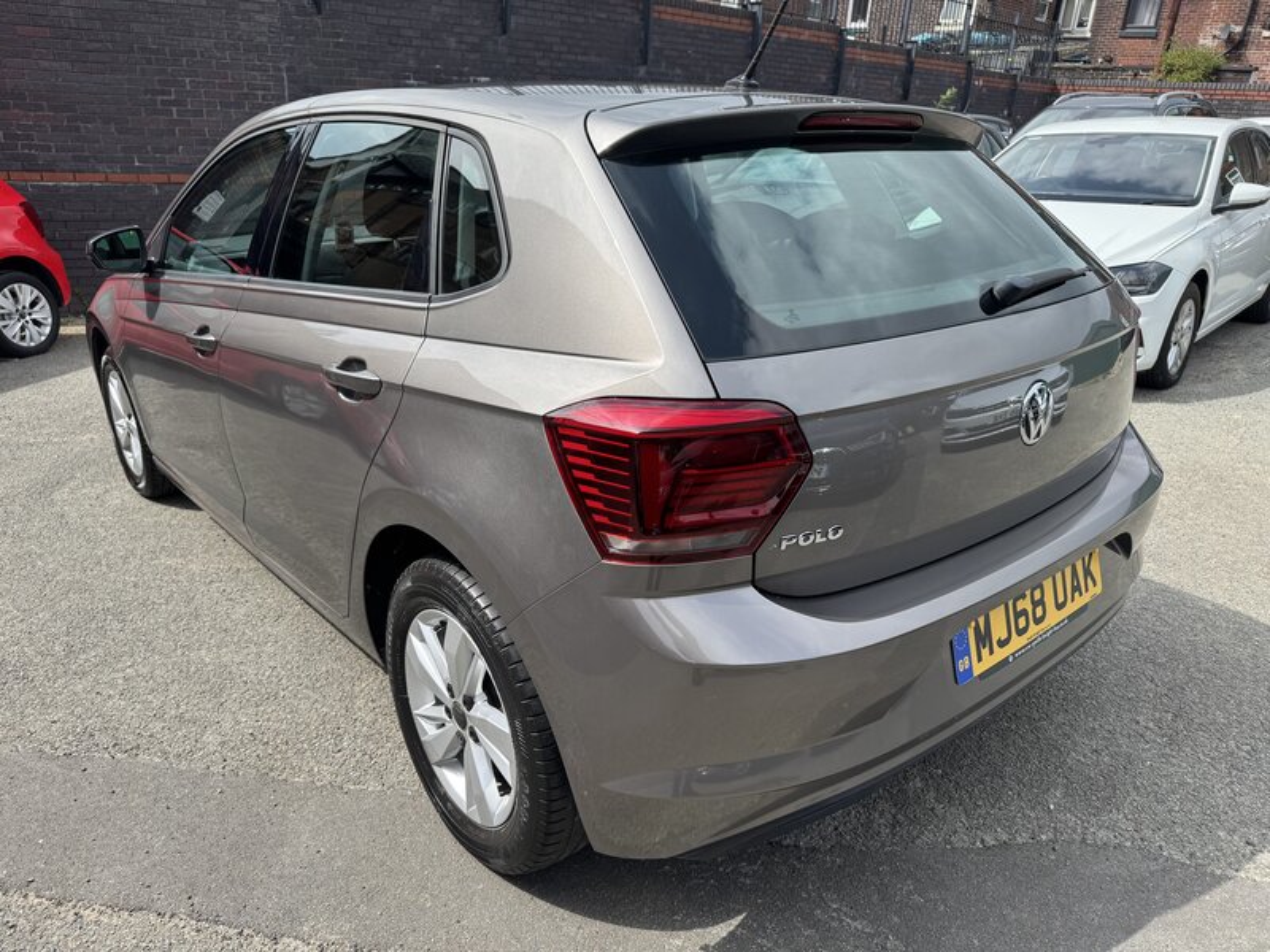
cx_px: 635
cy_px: 476
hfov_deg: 71.6
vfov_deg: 56.8
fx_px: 881
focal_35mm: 24
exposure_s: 1/2331
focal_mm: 6.76
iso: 80
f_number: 1.78
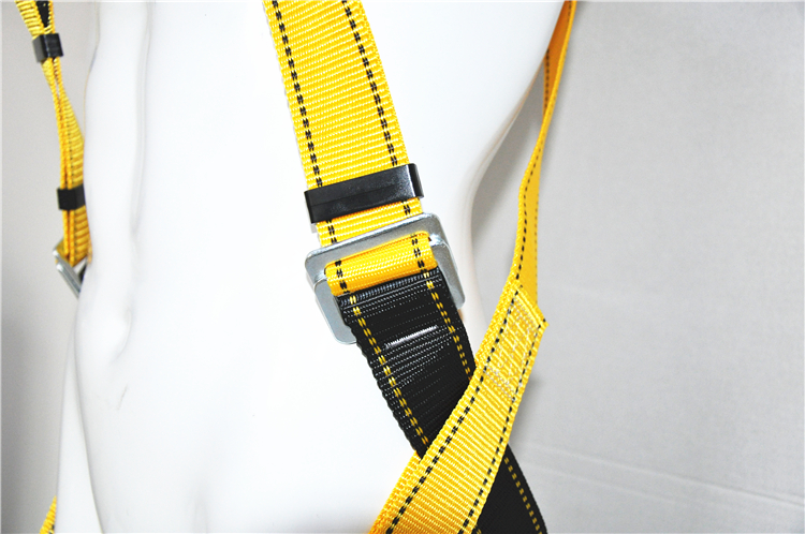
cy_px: 267
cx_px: 402
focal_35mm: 42
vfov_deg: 31.8
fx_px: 938
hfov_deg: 46.5
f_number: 4
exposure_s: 1/60
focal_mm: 28
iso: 800
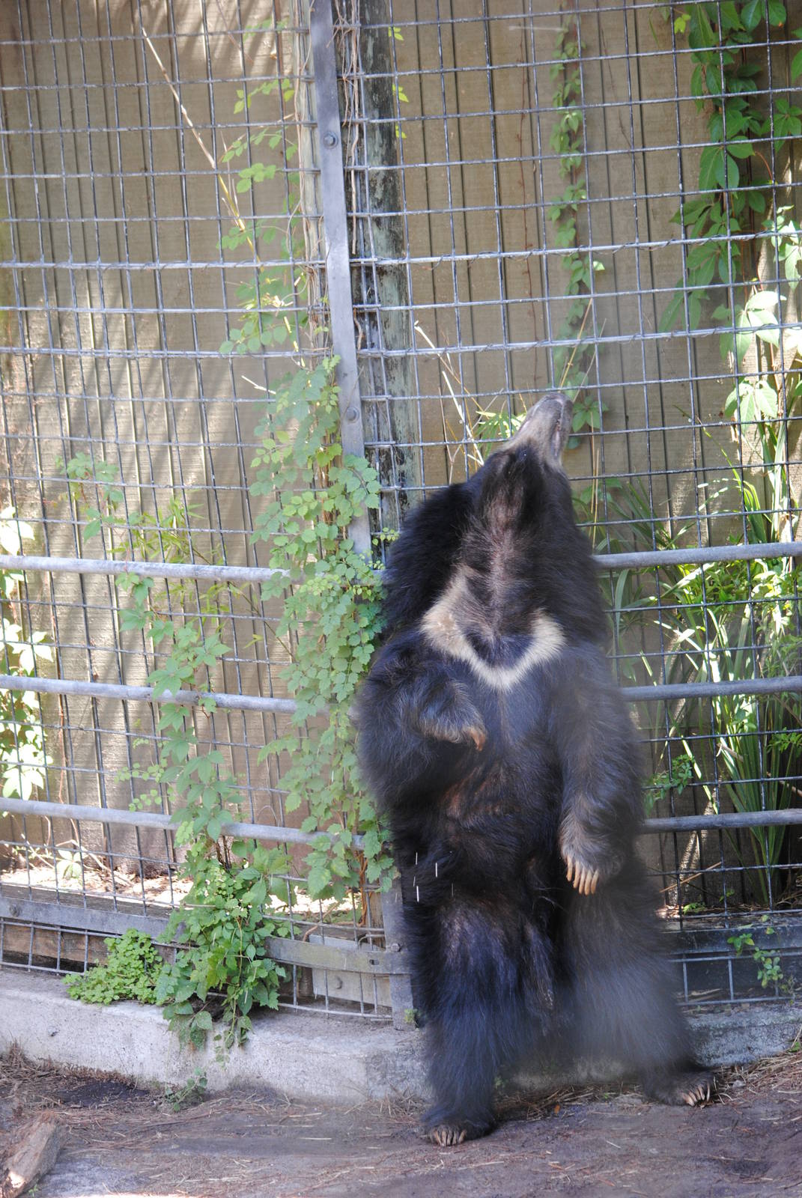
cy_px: 599
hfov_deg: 10.8
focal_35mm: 128
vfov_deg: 16.1
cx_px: 401
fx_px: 4248
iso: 400
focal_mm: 85
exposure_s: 1/125
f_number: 4.5
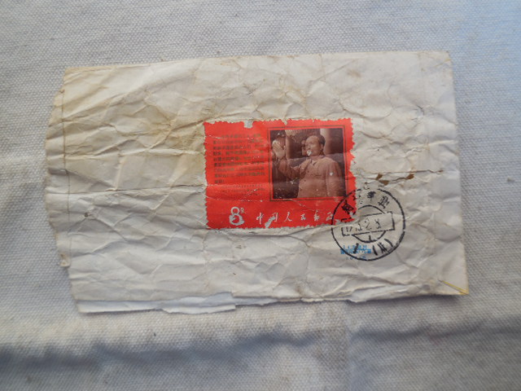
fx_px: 376
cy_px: 196
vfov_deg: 54.9
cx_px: 260
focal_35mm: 25
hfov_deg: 69.4
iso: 125
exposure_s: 1/250
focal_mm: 4.5
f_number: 3.1
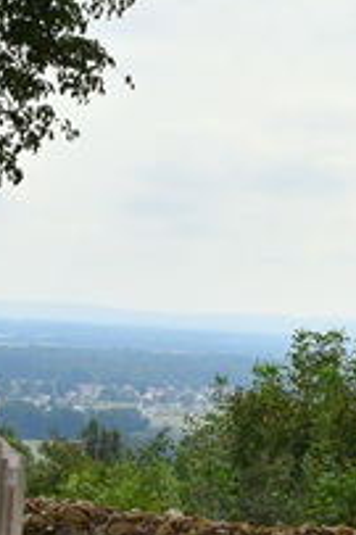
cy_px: 477
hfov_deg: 9.6
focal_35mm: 142
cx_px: 120
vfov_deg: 14.3
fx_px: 2110
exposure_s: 1/500
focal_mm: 24
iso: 280
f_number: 11
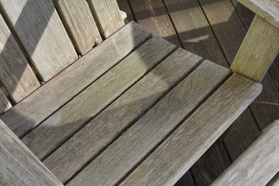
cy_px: 93
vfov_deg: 26.5
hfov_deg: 38.9
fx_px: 395
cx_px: 140
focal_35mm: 51
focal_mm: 34
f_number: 7.1
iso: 200
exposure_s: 1/200
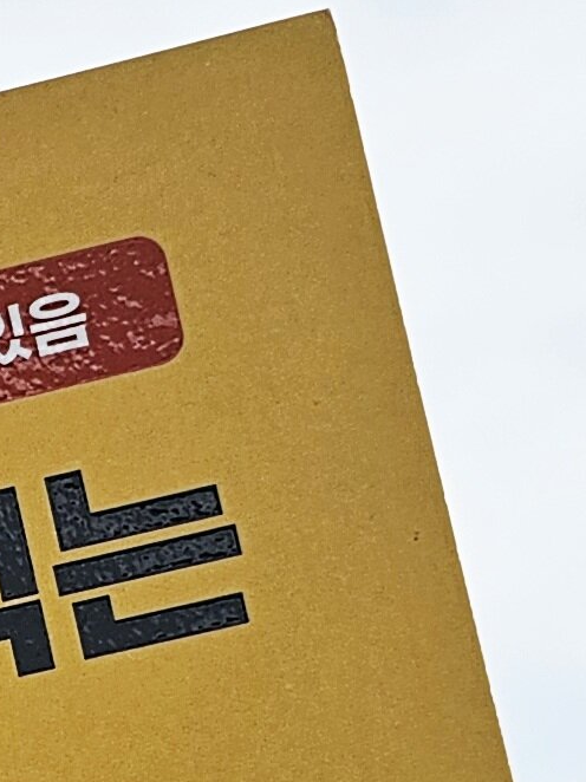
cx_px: -732
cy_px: 905
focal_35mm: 139
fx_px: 3139
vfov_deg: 13.8
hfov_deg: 9.6
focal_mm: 6.3
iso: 10
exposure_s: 1/1667
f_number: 1.7
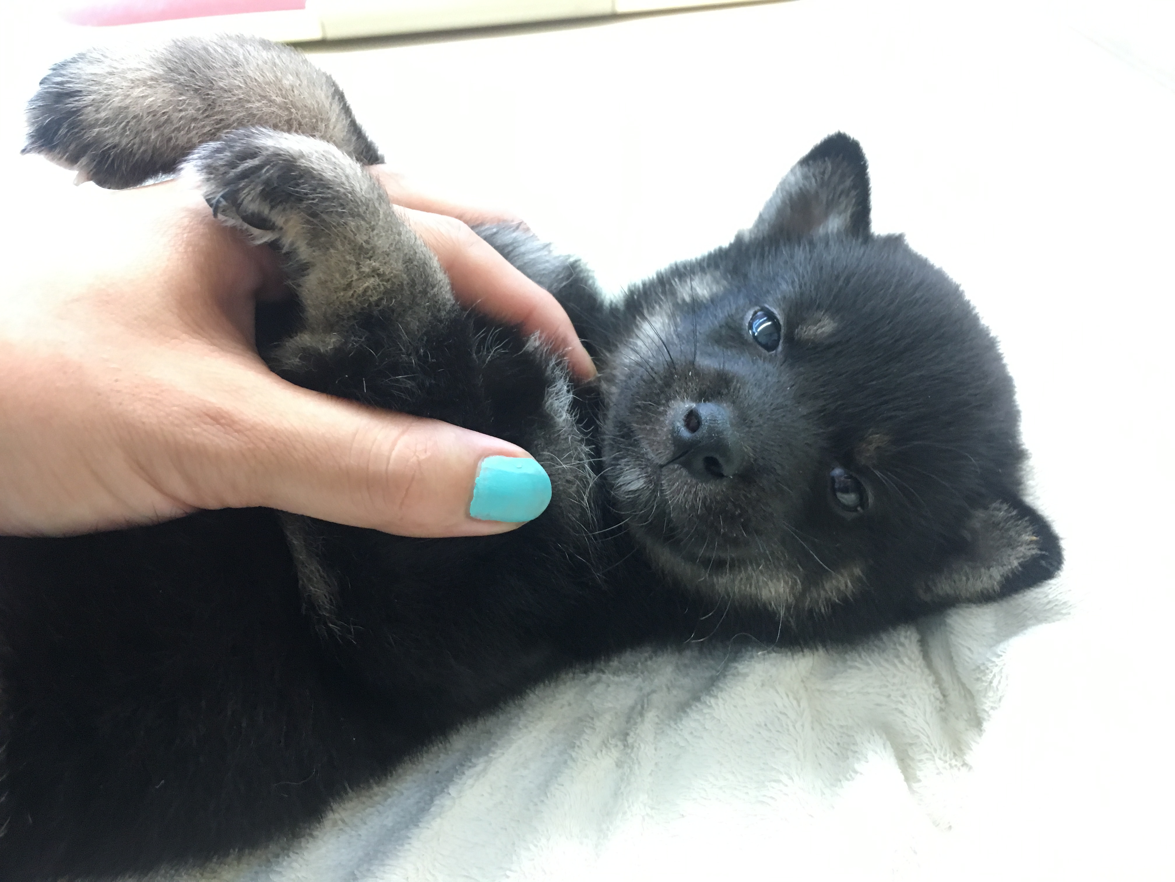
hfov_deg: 61.7
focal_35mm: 29
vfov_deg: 48.2
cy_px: 441
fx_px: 984
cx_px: 588
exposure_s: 1/30
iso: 160
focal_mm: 4.15
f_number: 2.2
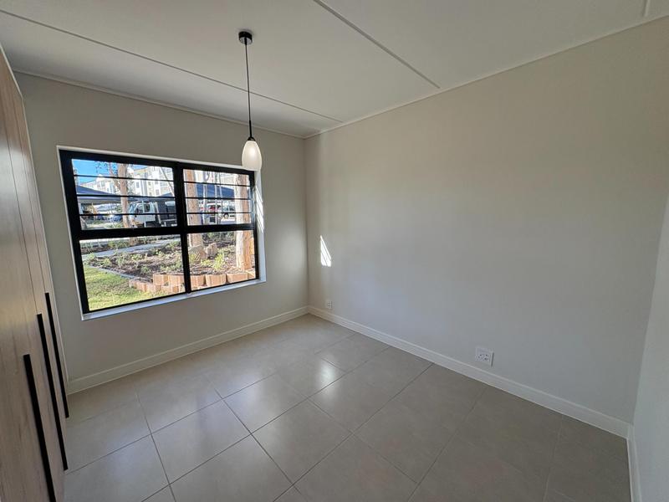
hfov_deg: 102.1
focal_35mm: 14
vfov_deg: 85.7
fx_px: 271
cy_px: 251
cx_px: 334
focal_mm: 2.22
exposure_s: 1/188
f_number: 2.2
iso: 64
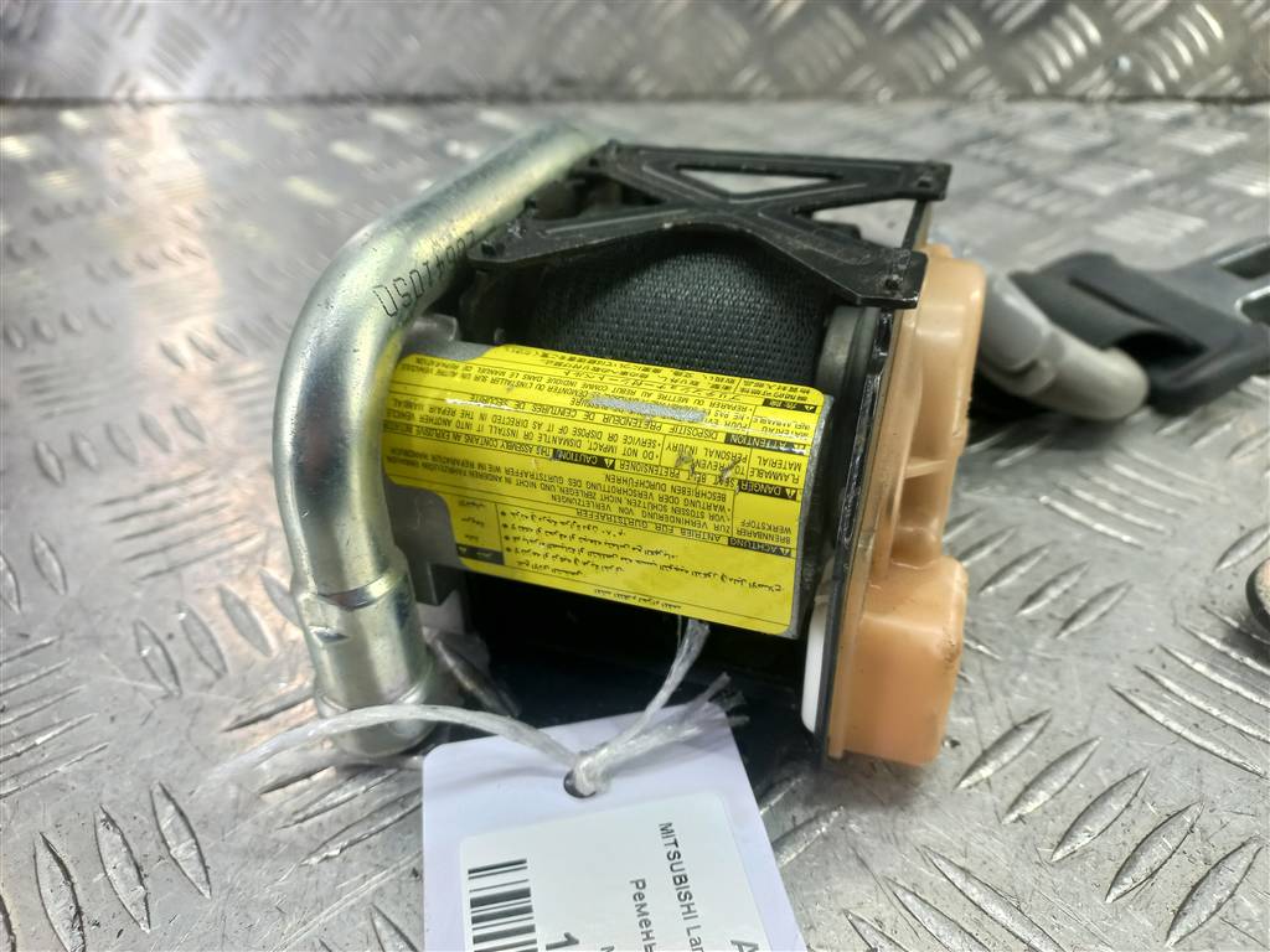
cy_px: 476
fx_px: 917
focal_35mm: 25
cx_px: 635
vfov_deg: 54.9
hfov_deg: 69.4
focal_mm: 4.6
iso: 80
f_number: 1.8
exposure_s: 1/50
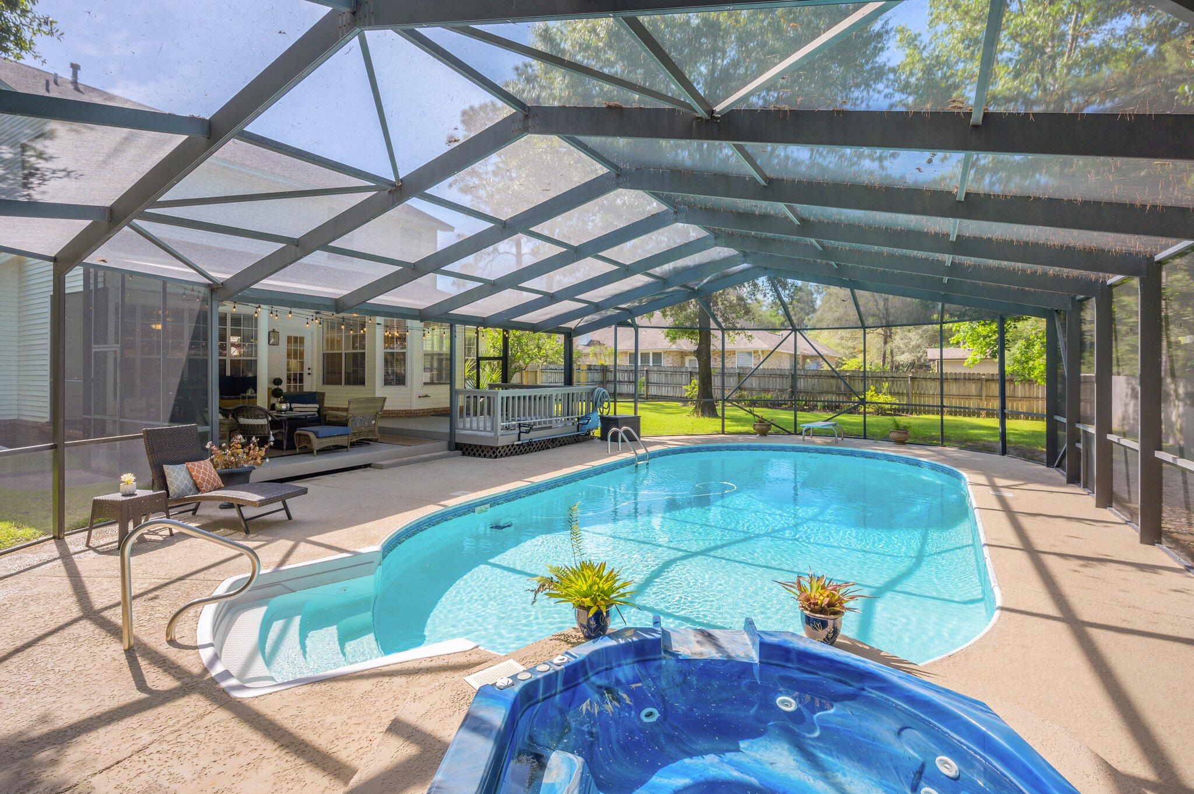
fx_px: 563
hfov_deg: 93.3
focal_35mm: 17
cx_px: 597
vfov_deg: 70.3
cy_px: 397
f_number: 9
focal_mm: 17
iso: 100
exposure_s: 1/100
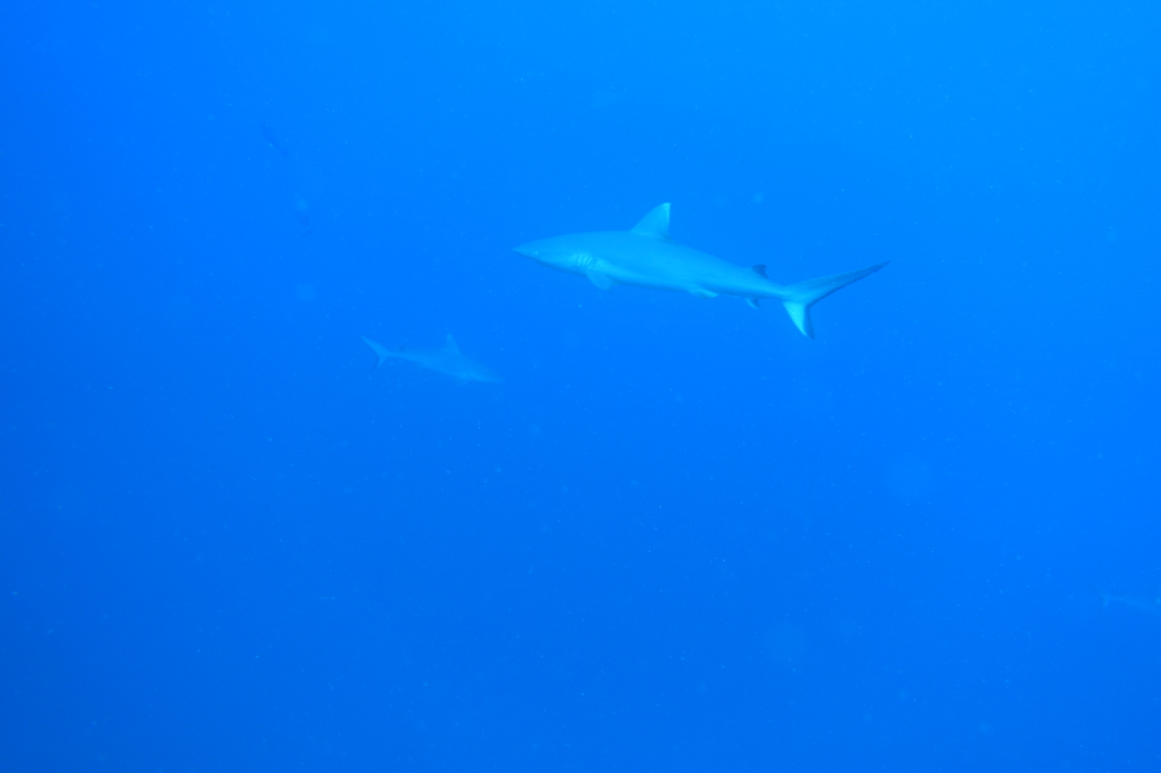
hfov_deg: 51.9
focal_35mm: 37
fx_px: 1193
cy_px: 386
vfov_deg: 35.9
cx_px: 580
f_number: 2.8
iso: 125
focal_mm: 13.72
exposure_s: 1/60
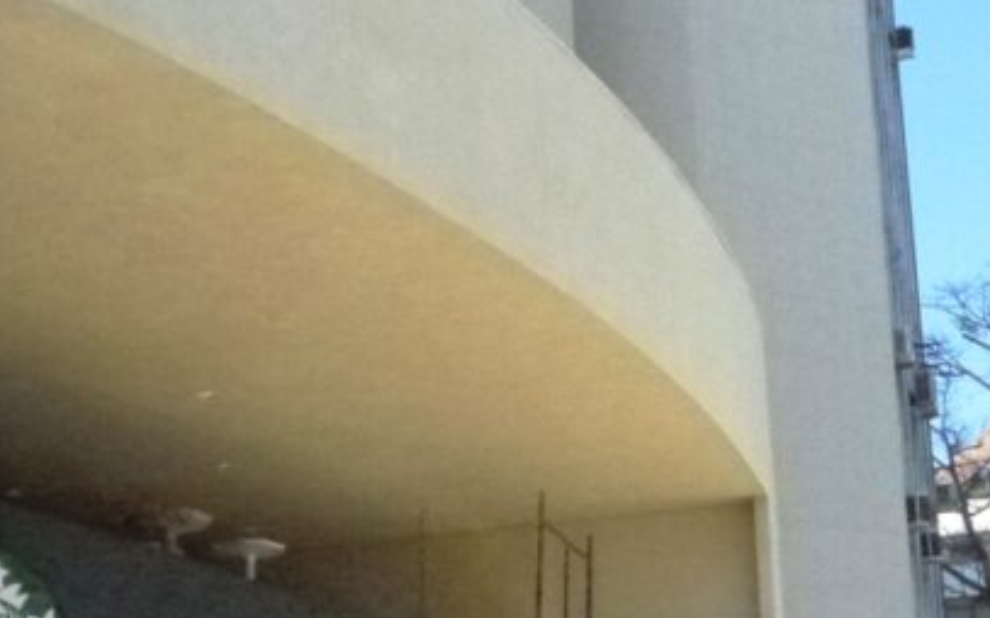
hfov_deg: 27.9
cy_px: 584
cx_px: 479
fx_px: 1996
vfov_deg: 17.3
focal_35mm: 74
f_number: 8
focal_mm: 7.9
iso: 3200
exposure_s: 1/2500
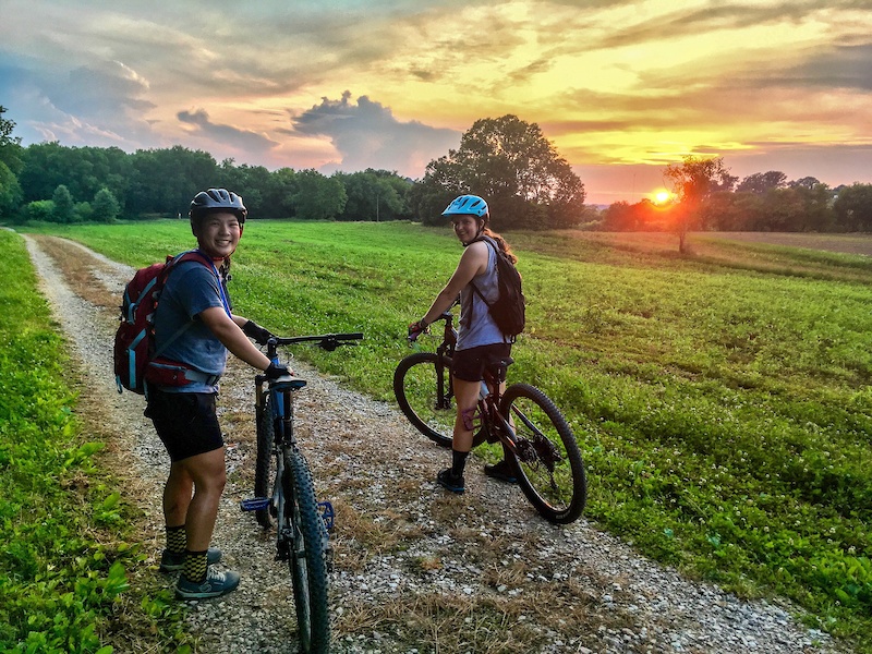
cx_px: 436
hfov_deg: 61.7
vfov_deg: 48.2
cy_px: 327
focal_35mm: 29
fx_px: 731
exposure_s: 1/60
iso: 25
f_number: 2.2
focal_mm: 4.15
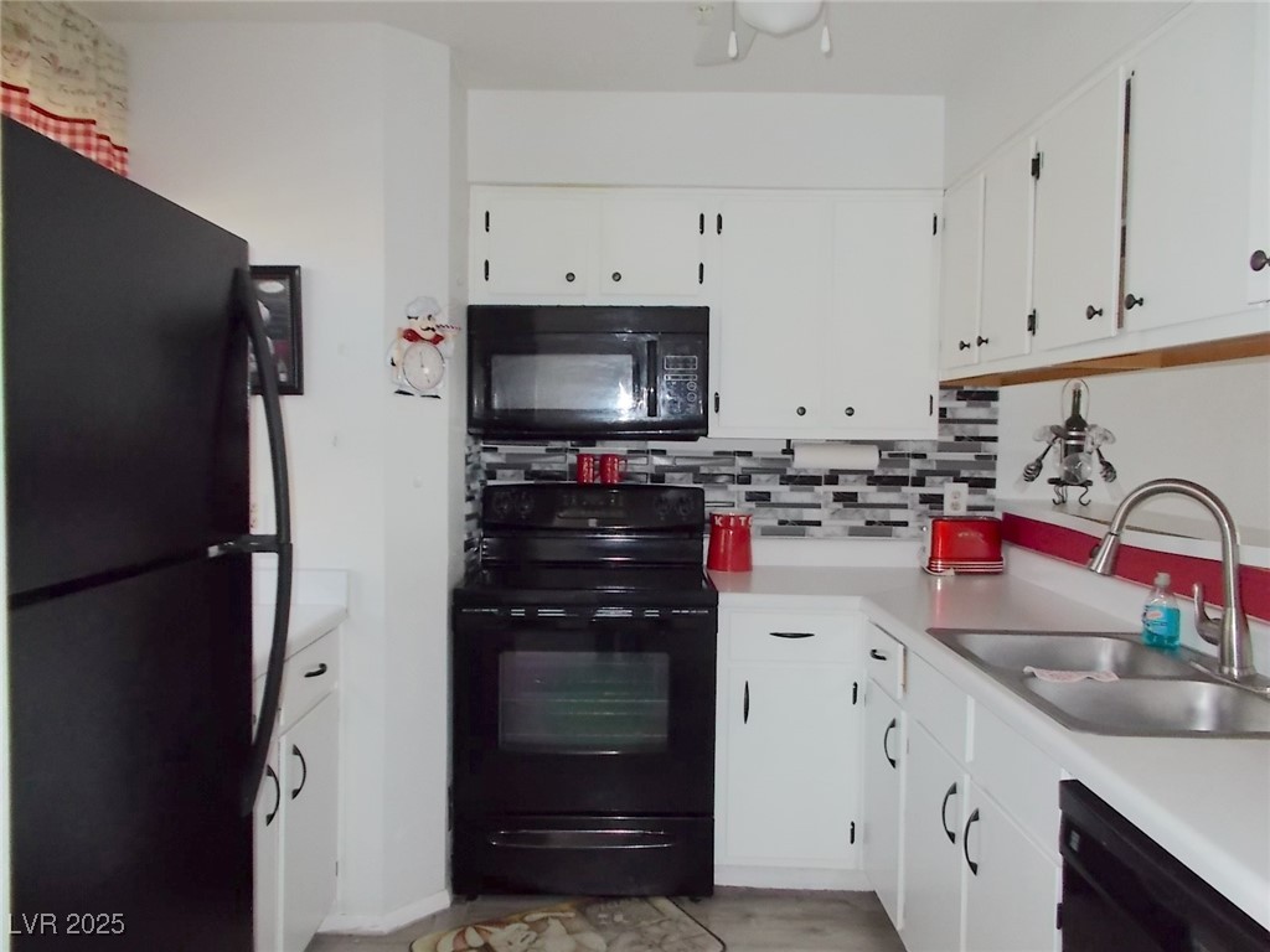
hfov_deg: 67.3
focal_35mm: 26
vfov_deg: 53.1
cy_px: 476
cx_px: 635
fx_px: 954
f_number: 3.2
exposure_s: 1/25
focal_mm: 4.6
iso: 200
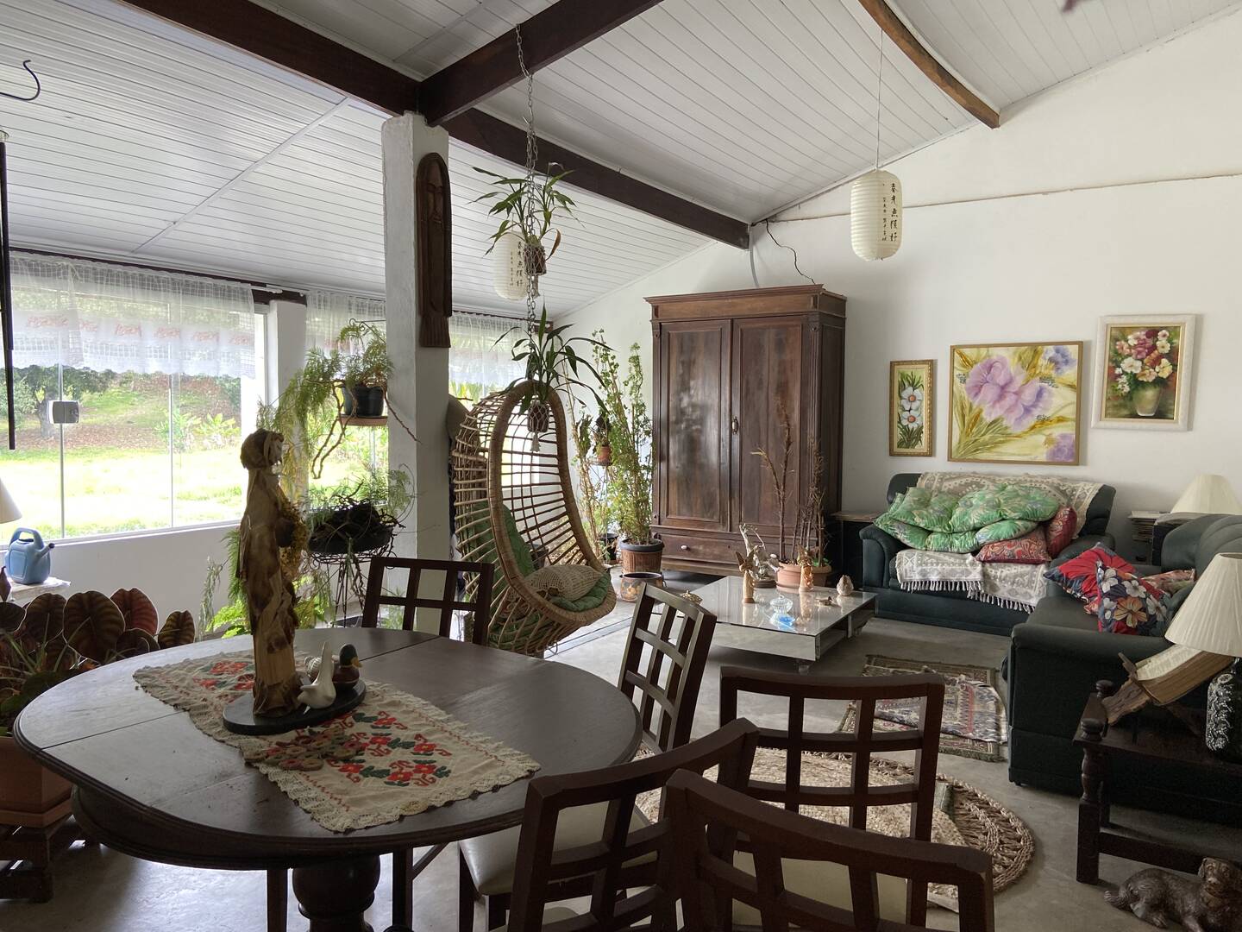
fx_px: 933
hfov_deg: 67.3
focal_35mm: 26
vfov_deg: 53.1
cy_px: 466
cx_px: 621
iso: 100
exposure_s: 1/122
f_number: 1.8
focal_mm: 4.25
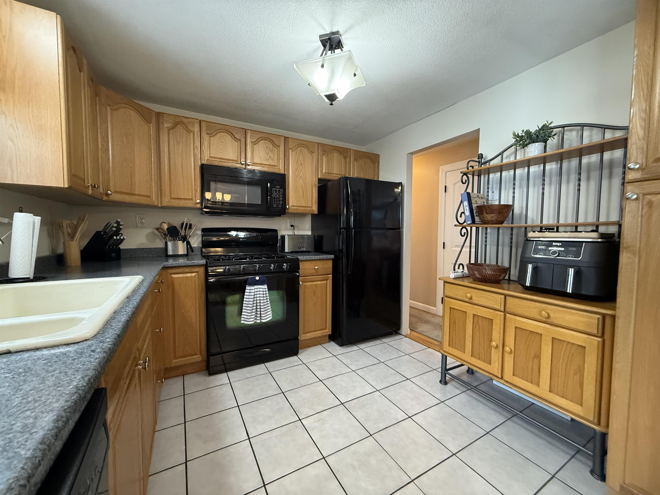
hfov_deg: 102.1
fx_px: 267
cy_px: 248
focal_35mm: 14
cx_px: 330
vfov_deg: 85.7
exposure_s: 1/60
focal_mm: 2.22
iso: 500
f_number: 2.2
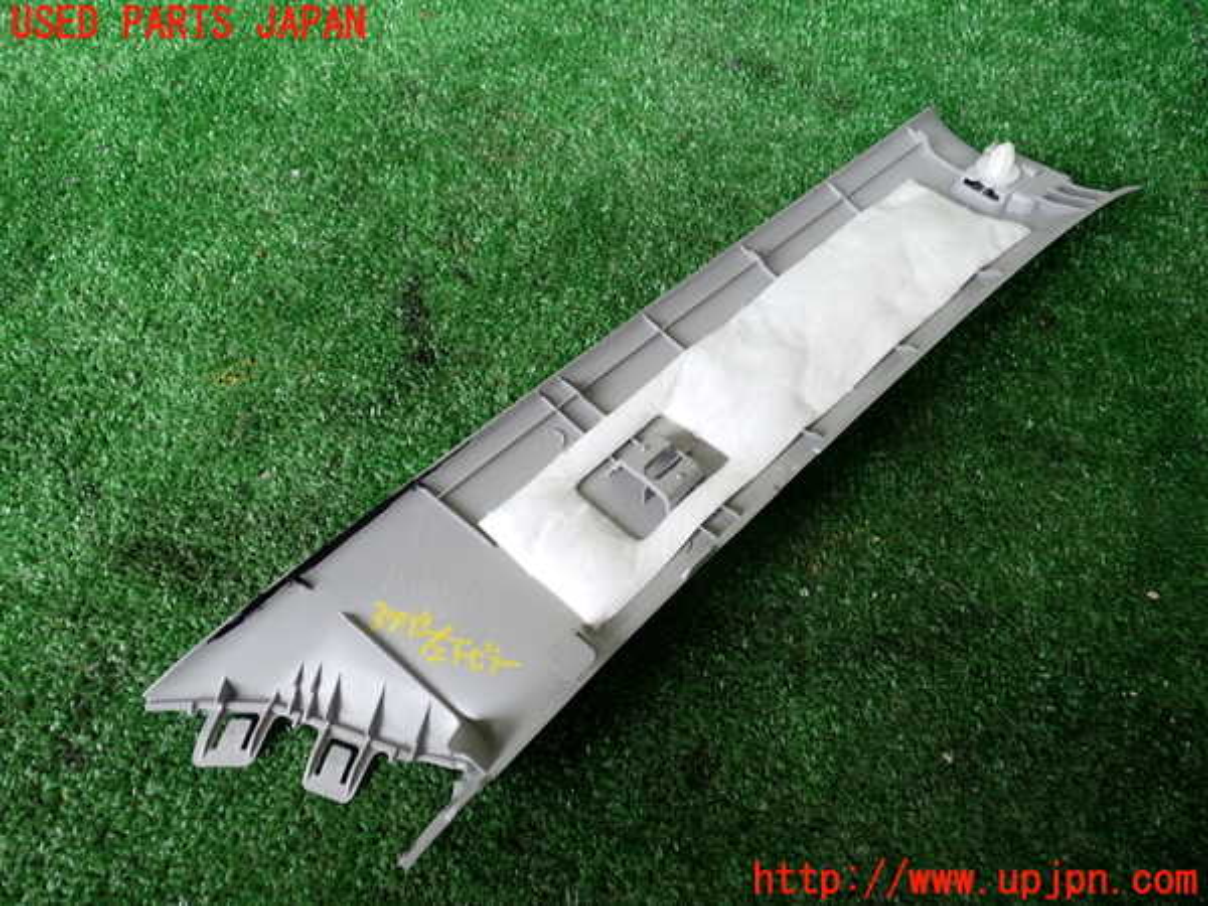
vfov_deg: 46.8
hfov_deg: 60.0
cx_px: 604
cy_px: 453
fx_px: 1047
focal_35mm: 30
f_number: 2.3
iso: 200
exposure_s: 1/50
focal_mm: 5.4
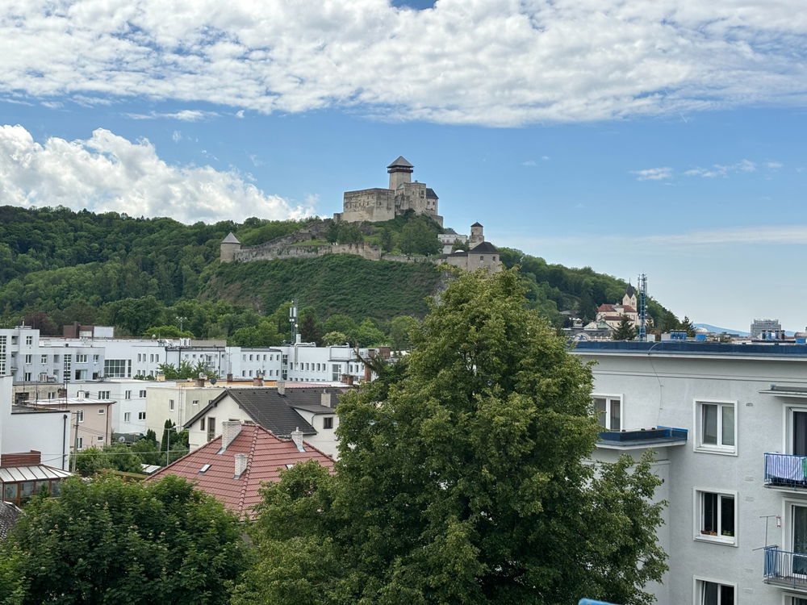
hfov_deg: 36.8
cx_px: 404
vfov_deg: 28.0
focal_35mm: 52
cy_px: 302
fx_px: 1212
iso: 40
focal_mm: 5.96
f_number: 1.6
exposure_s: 1/3937
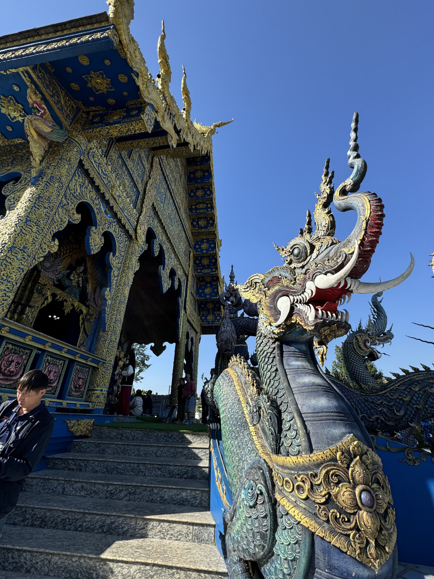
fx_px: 251
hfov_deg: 81.7
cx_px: 214
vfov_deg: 98.1
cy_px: 277
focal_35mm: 15
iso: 50
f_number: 2.2
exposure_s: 1/868
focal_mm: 2.22
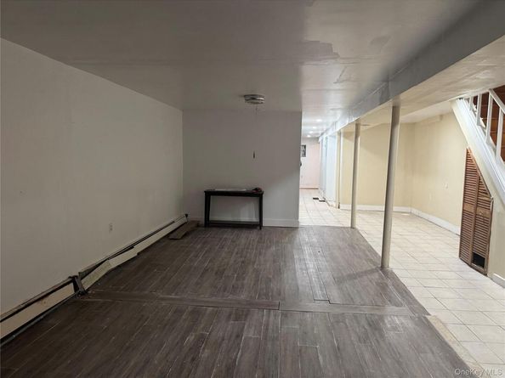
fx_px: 350
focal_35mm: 24
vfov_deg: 56.8
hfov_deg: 71.6
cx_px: 252
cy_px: 189
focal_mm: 6.76
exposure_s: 1/60
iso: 320
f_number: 1.78
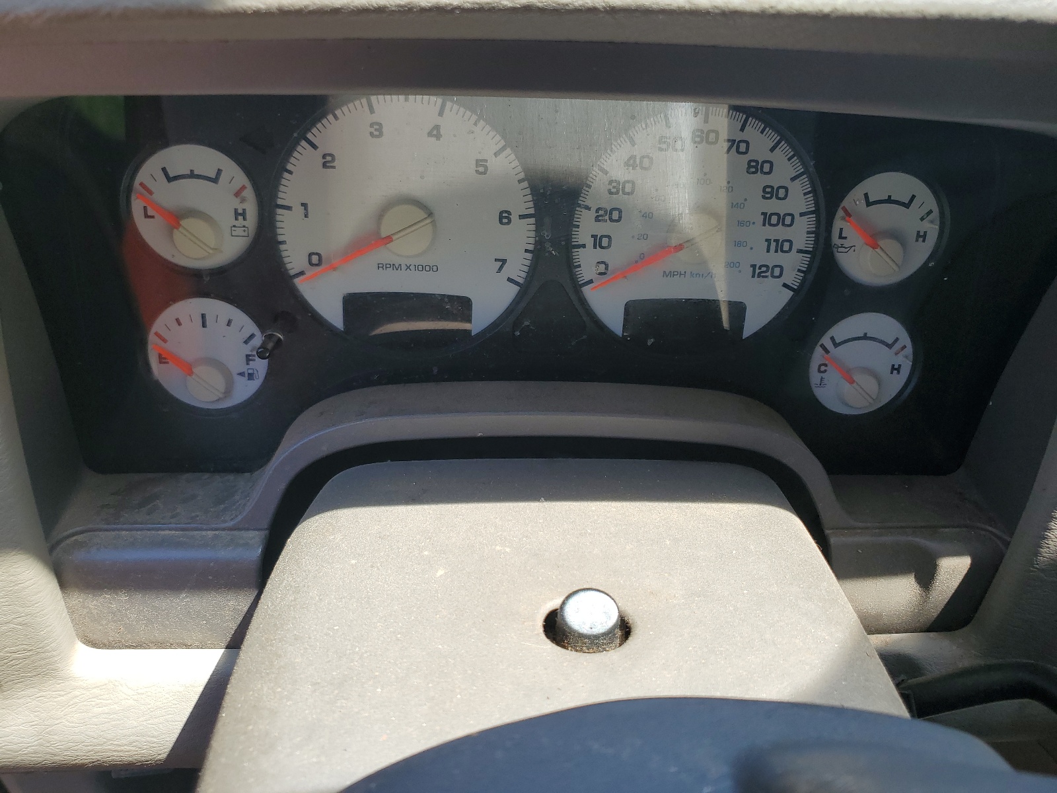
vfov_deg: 53.1
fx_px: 794
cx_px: 528
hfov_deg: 67.3
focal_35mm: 26
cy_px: 396
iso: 50
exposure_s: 1/286
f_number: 1.5
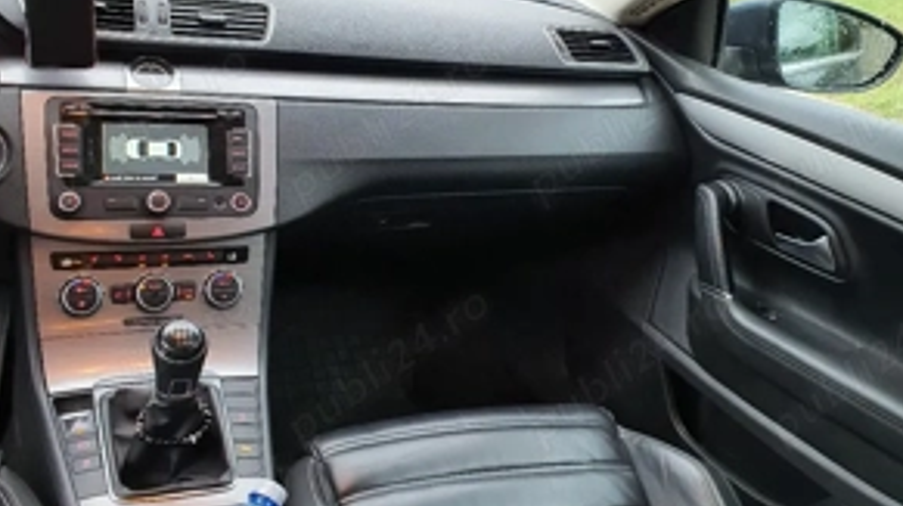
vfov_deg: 30.1
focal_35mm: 39
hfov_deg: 51.7
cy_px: 161
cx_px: 450
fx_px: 933
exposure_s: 1/50
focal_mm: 4.3
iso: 320
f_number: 2.4
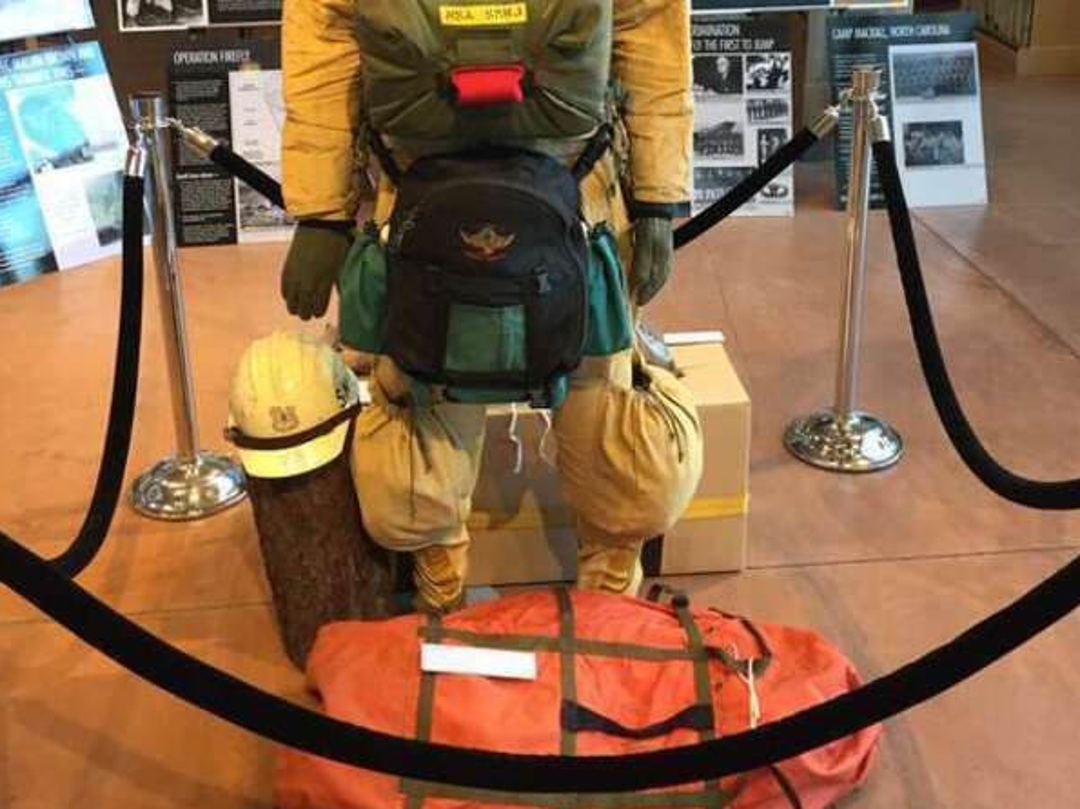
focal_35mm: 39
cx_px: 541
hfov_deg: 47.9
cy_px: 218
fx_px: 1217
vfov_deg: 36.1
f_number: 2.2
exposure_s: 1/30
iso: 50
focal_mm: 4.15
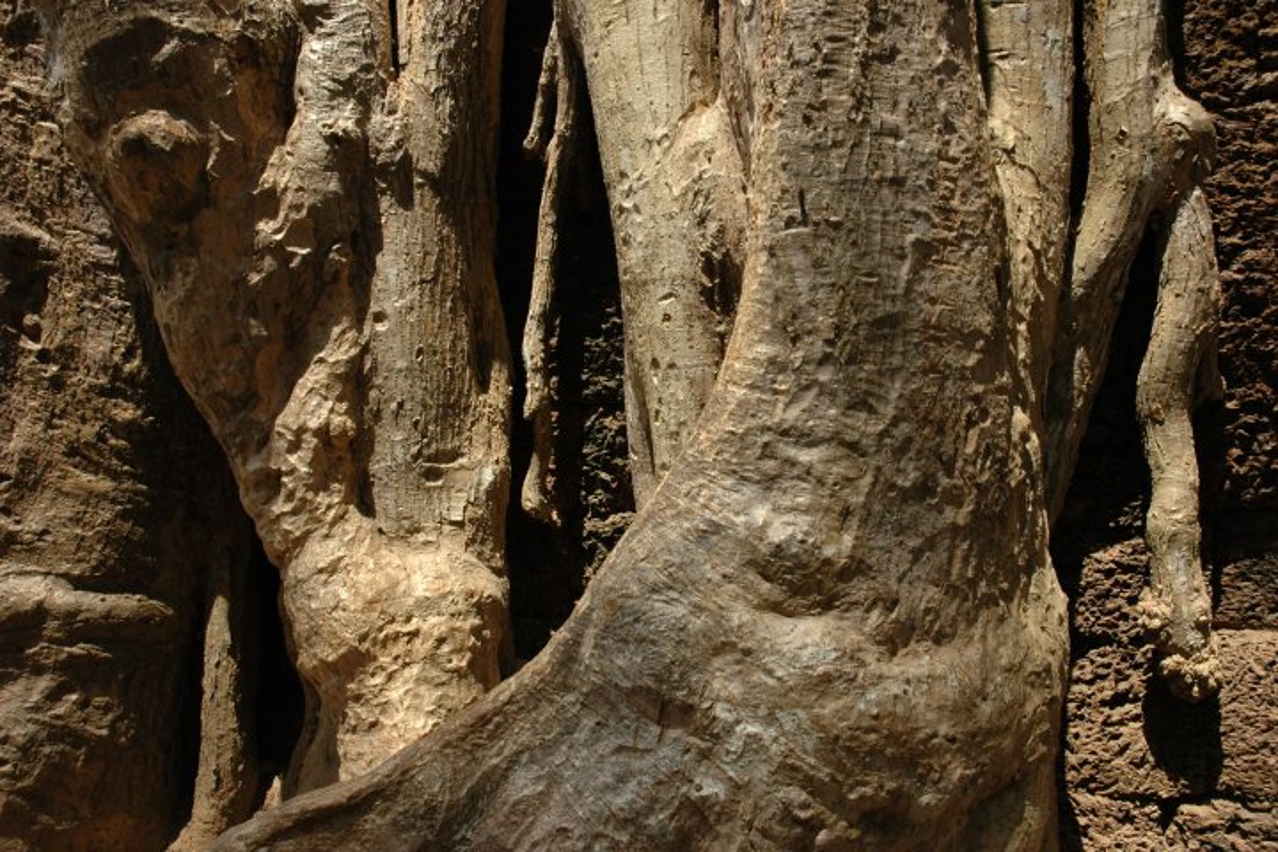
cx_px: 639
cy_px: 426
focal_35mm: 33
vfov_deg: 40.0
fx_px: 1171
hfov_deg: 57.2
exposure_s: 1/200
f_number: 7.1
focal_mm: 22
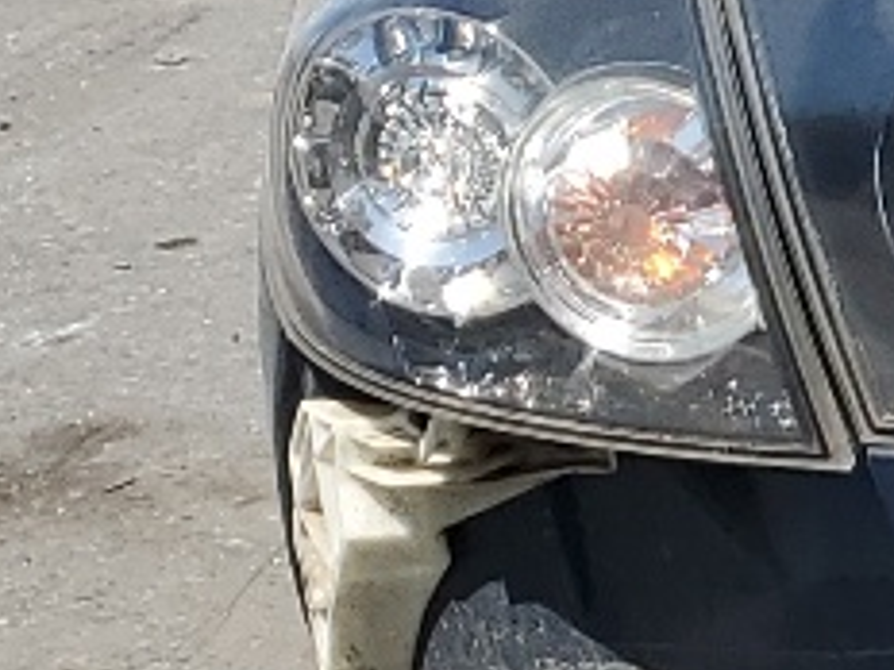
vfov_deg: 8.3
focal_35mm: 179
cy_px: 181
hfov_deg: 9.4
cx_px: 2370
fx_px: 4623
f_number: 1.5
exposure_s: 1/2500
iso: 50
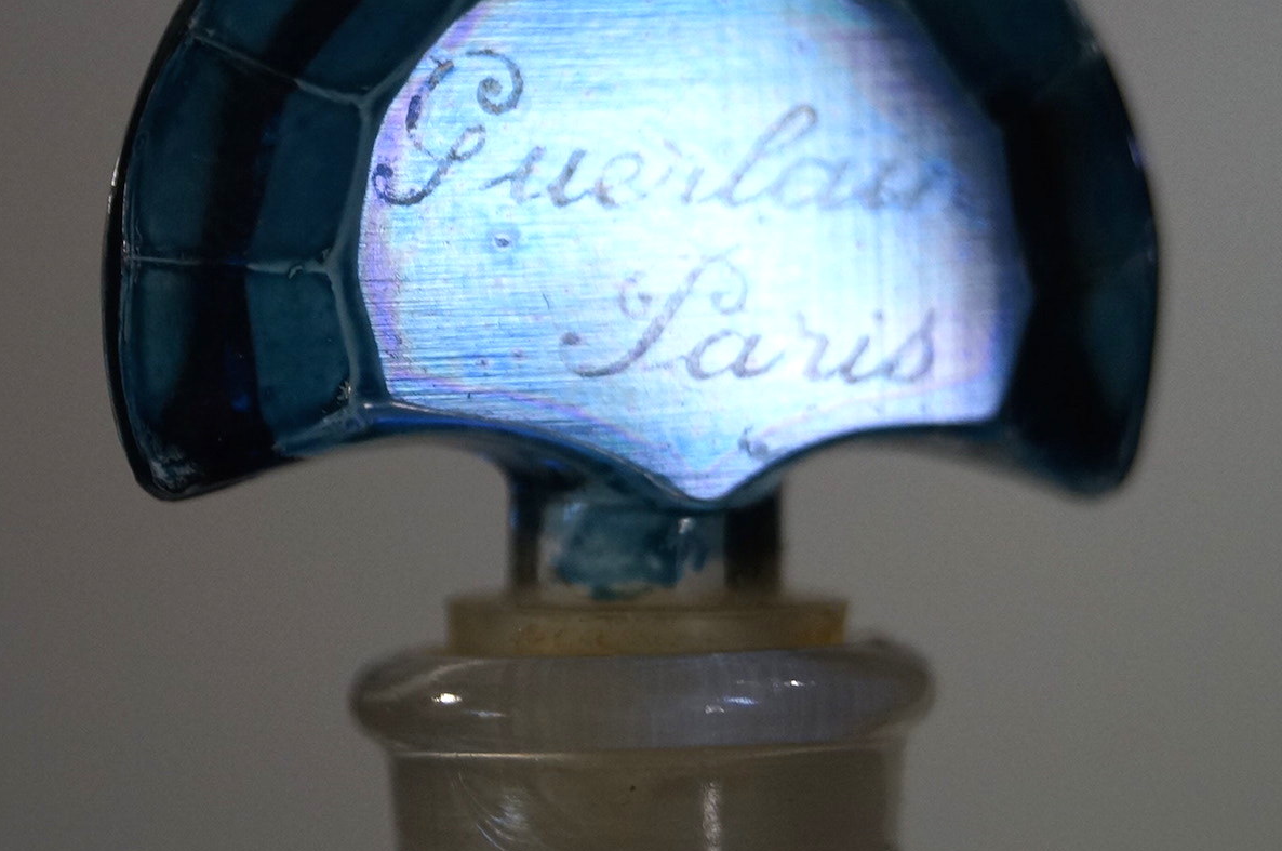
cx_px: 660
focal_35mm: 146
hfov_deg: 14.1
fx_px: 5187
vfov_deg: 9.4
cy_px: 189
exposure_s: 1/160
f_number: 5.6
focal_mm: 55
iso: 500
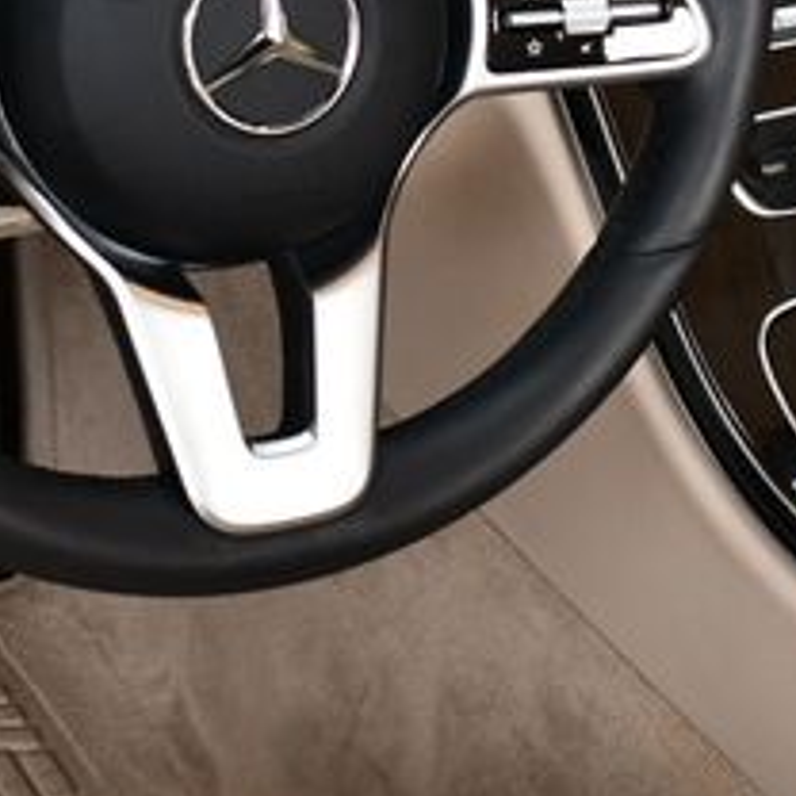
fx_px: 2992
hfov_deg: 15.2
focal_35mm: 115
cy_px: 65
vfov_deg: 15.0
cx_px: 364
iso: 400
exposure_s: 1/250
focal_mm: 22
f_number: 5.6
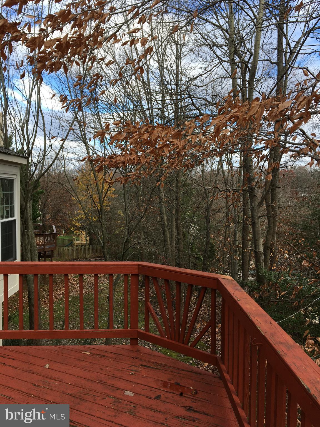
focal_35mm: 29
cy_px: 214
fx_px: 357
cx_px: 160
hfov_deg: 48.2
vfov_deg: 61.7
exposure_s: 1/541
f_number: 2.2
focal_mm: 4.15
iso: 25
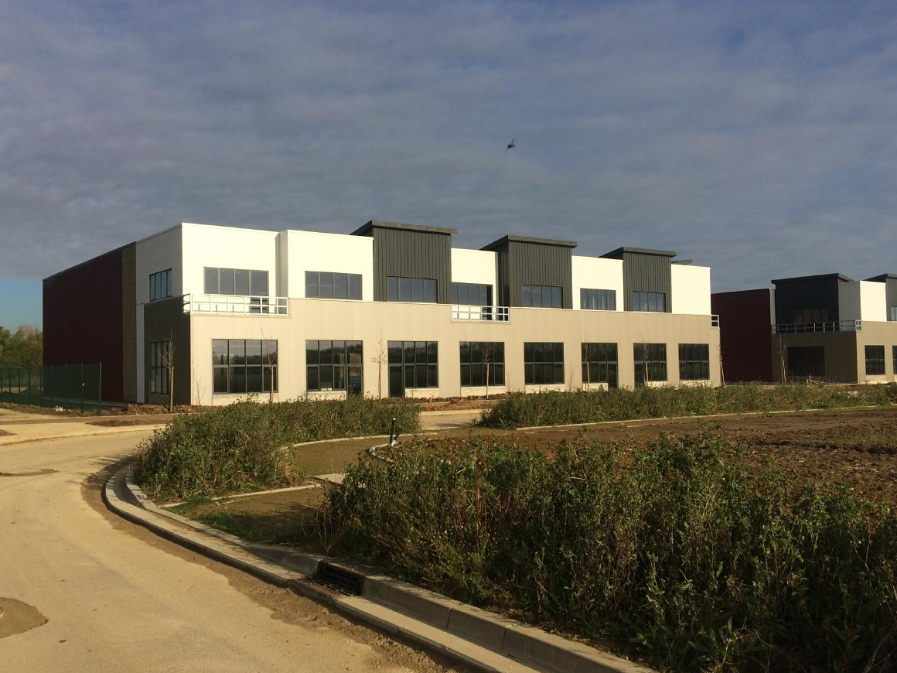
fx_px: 829
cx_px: 405
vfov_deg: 44.2
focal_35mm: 32
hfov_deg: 56.7
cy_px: 349
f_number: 2.2
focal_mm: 4.15
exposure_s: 1/3425
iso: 32
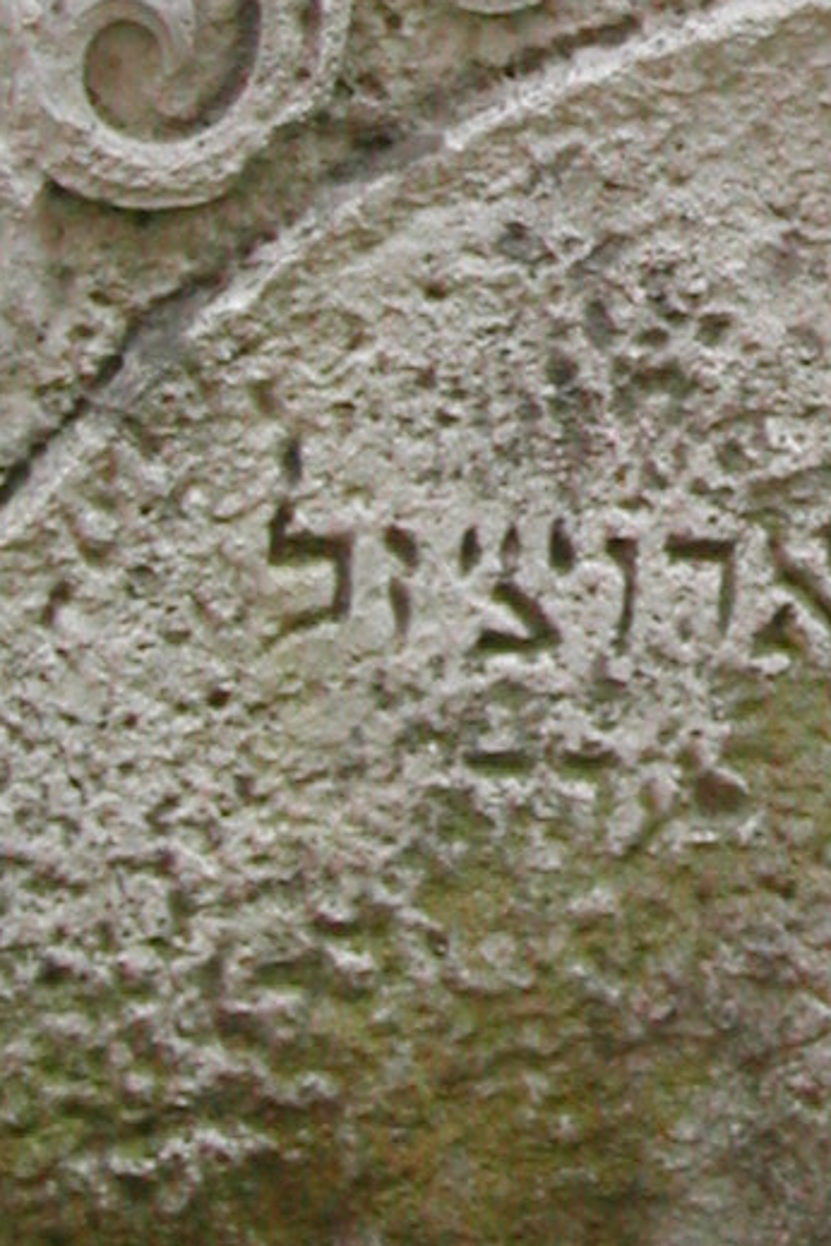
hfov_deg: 7.0
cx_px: 1102
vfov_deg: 10.5
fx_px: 6682
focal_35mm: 193
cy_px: -163
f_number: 3.1
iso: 113
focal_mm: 10.1
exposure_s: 1/30
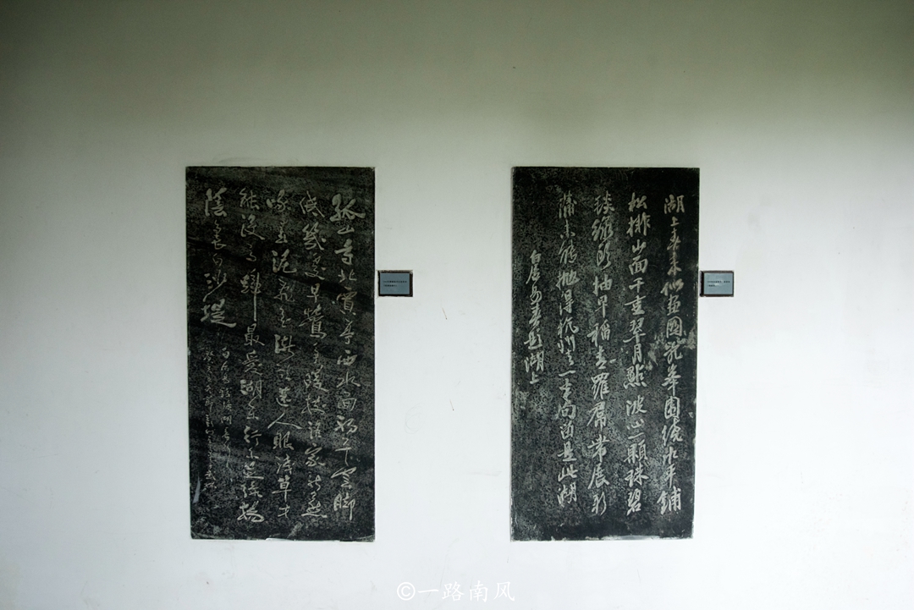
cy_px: 305
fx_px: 406
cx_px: 457
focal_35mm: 16
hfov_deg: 96.7
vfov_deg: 73.8
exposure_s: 1/100
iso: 1600
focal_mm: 16
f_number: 5.6
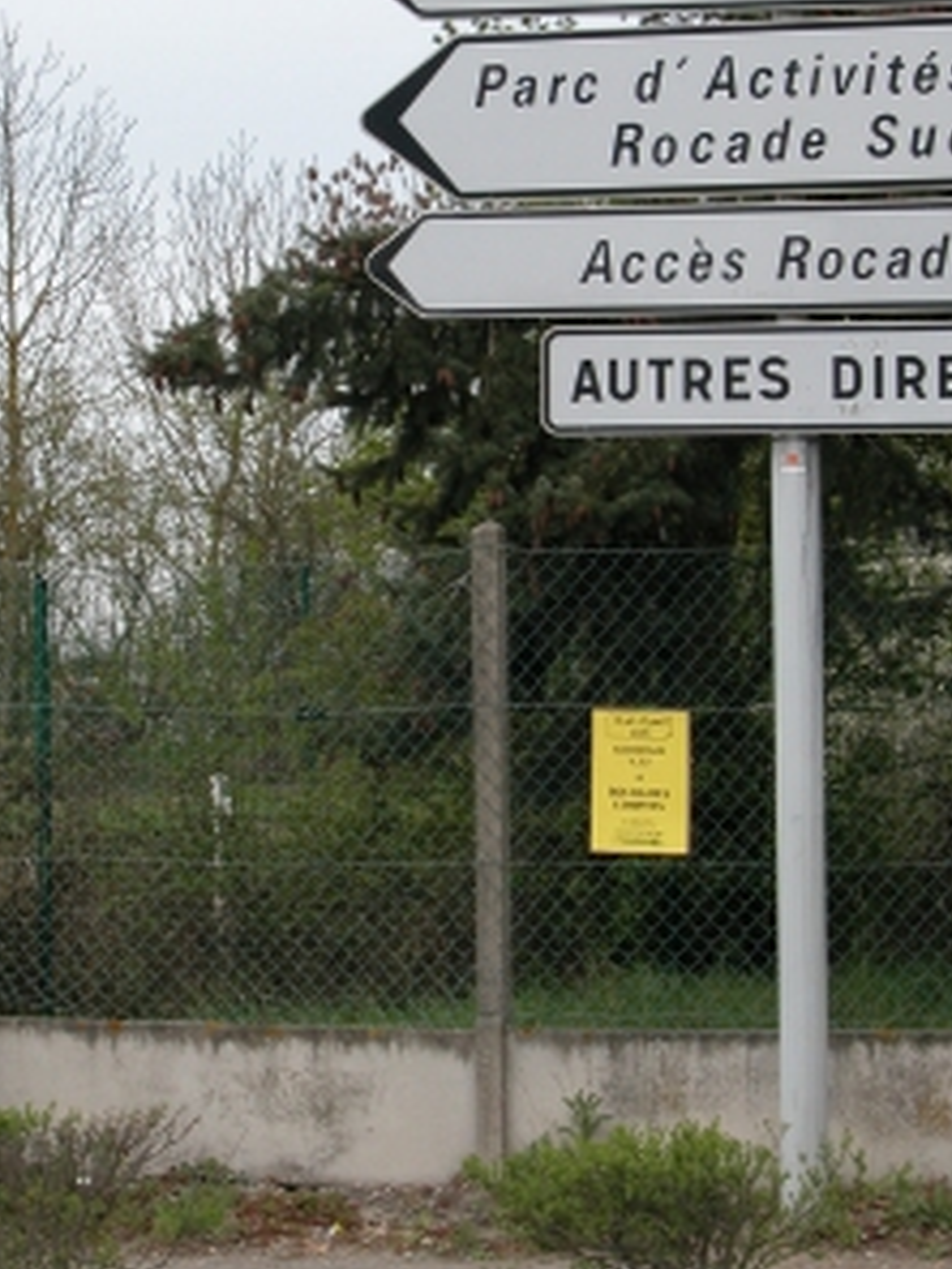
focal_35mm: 114
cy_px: 549
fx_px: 4180
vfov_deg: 17.3
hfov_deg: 13.0
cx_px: 352
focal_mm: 16.8
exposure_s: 1/207
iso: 100
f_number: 5.2
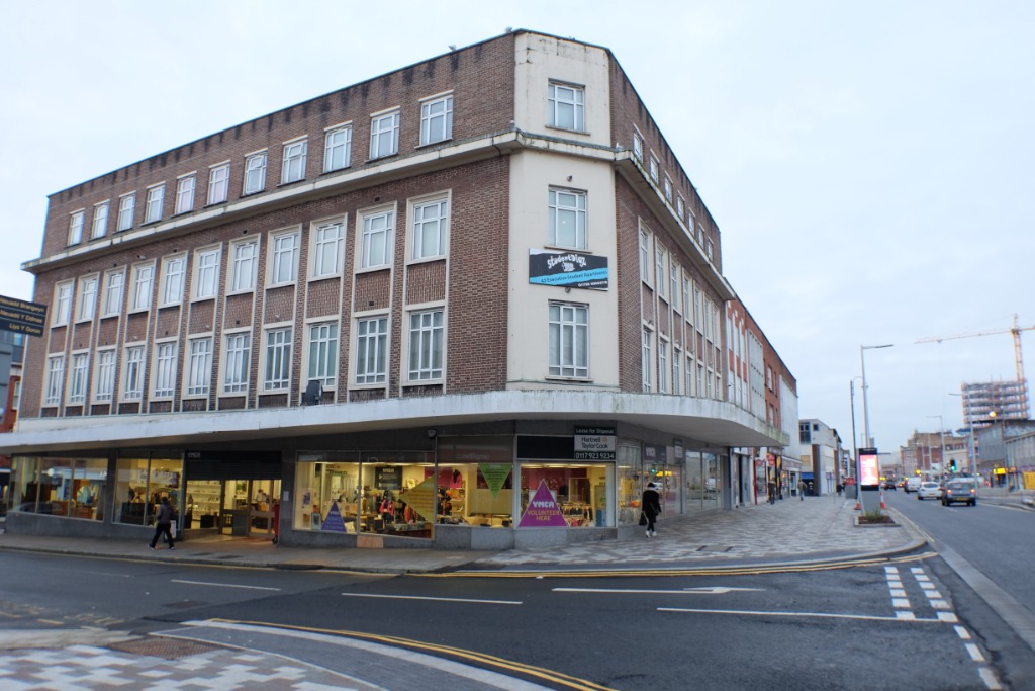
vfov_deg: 43.6
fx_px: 863
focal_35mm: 30
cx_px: 518
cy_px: 346
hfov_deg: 61.9
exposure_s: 1/34
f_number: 4.5
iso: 400
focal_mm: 20.1
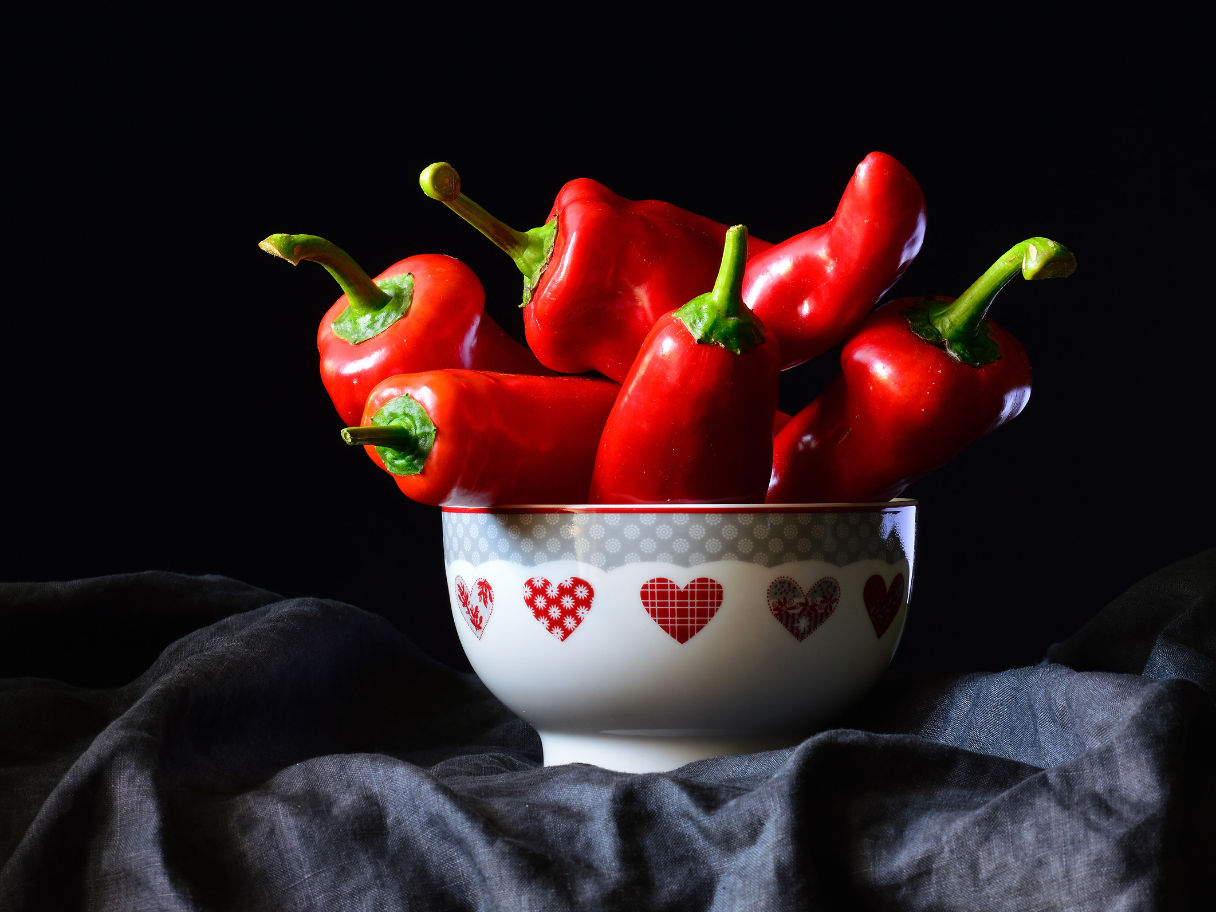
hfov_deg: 19.4
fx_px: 3548
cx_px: 668
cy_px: 456
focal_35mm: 101
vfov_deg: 14.6
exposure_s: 2
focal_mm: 62
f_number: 16
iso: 100
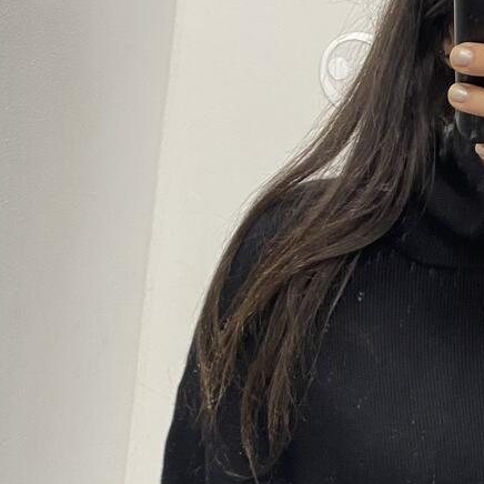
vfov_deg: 20.8
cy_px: 545
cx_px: 580
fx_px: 1250
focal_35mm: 79
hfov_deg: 20.5
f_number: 1.8
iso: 100
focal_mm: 4.25
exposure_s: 1/50
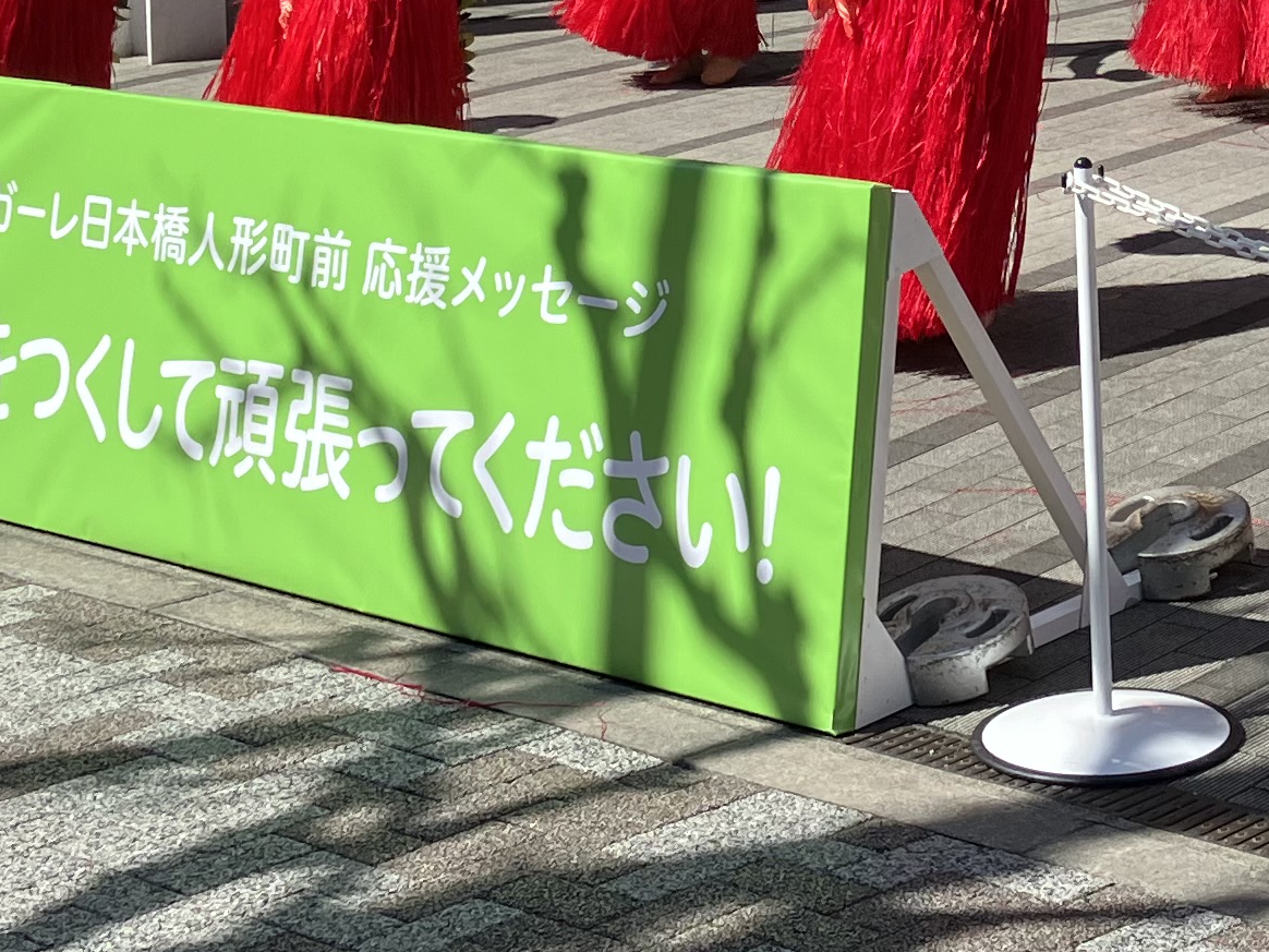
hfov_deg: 19.8
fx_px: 3556
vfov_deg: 15.0
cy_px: -15
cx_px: 1167
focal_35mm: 97
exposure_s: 1/1621
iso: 32
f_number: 1.8
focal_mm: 3.99
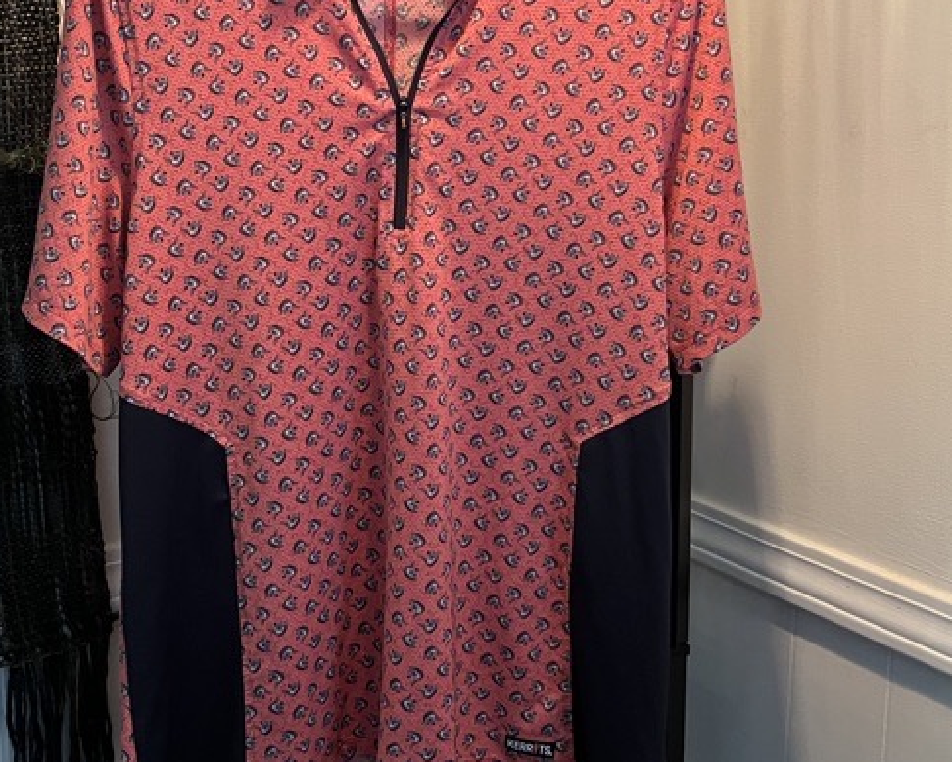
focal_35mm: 47
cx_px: 405
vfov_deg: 32.0
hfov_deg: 39.4
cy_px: 293
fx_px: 1325
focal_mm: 5.1
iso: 500
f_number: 1.6
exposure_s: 1/40
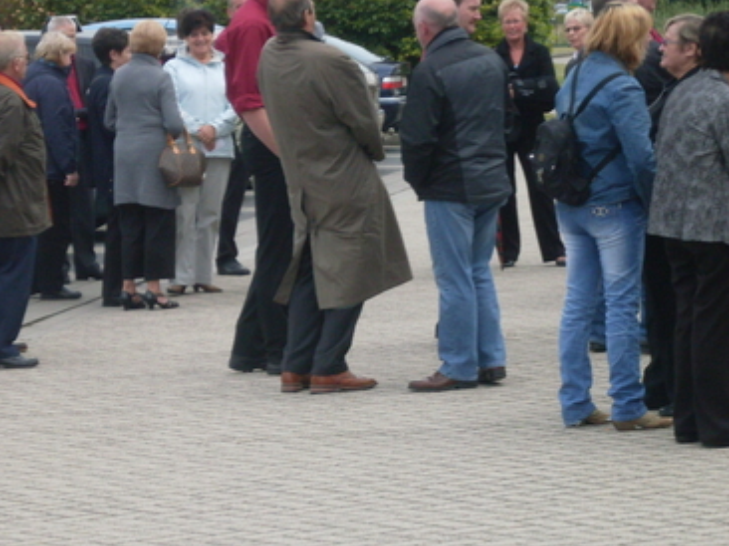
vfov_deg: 7.9
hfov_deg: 10.6
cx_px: 331
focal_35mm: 187
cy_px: 329
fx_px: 3936
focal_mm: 18.9
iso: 80
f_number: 5.2
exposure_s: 1/250
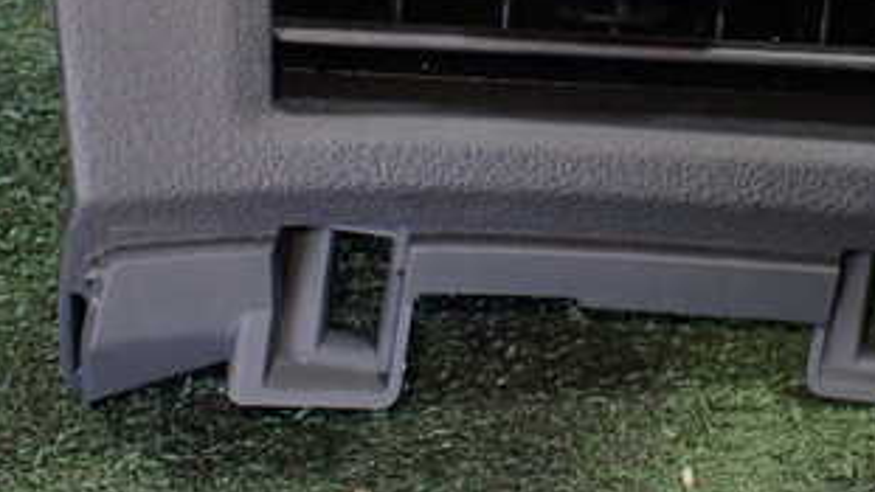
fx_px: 1462
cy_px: 76
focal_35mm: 63
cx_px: 633
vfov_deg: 18.9
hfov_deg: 32.8
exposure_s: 1/125
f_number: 2.3
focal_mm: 5.4
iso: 800
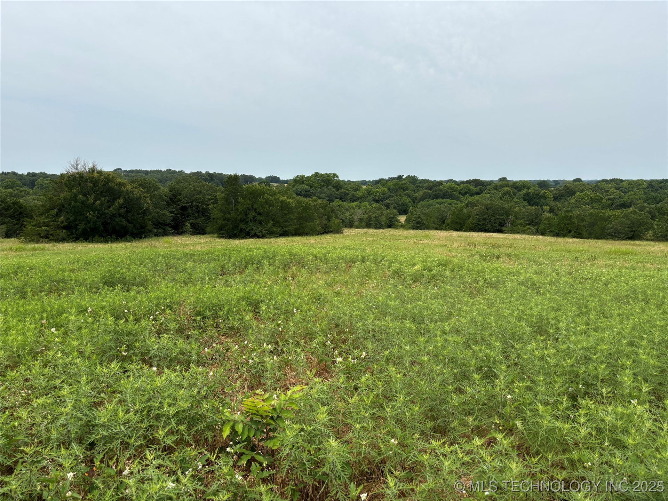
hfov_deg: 67.3
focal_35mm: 26
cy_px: 250
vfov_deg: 53.1
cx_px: 334
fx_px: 502
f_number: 1.6
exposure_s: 1/3788
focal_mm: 5.96
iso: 50
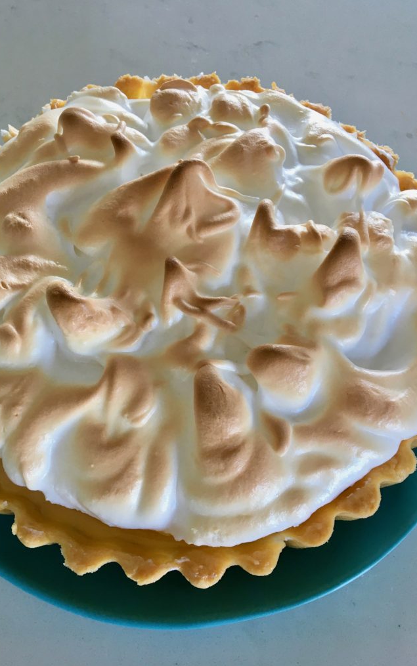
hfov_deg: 40.5
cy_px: 331
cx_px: 180
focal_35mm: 31
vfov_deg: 61.2
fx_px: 563
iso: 32
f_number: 2.2
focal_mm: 4.15
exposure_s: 1/33
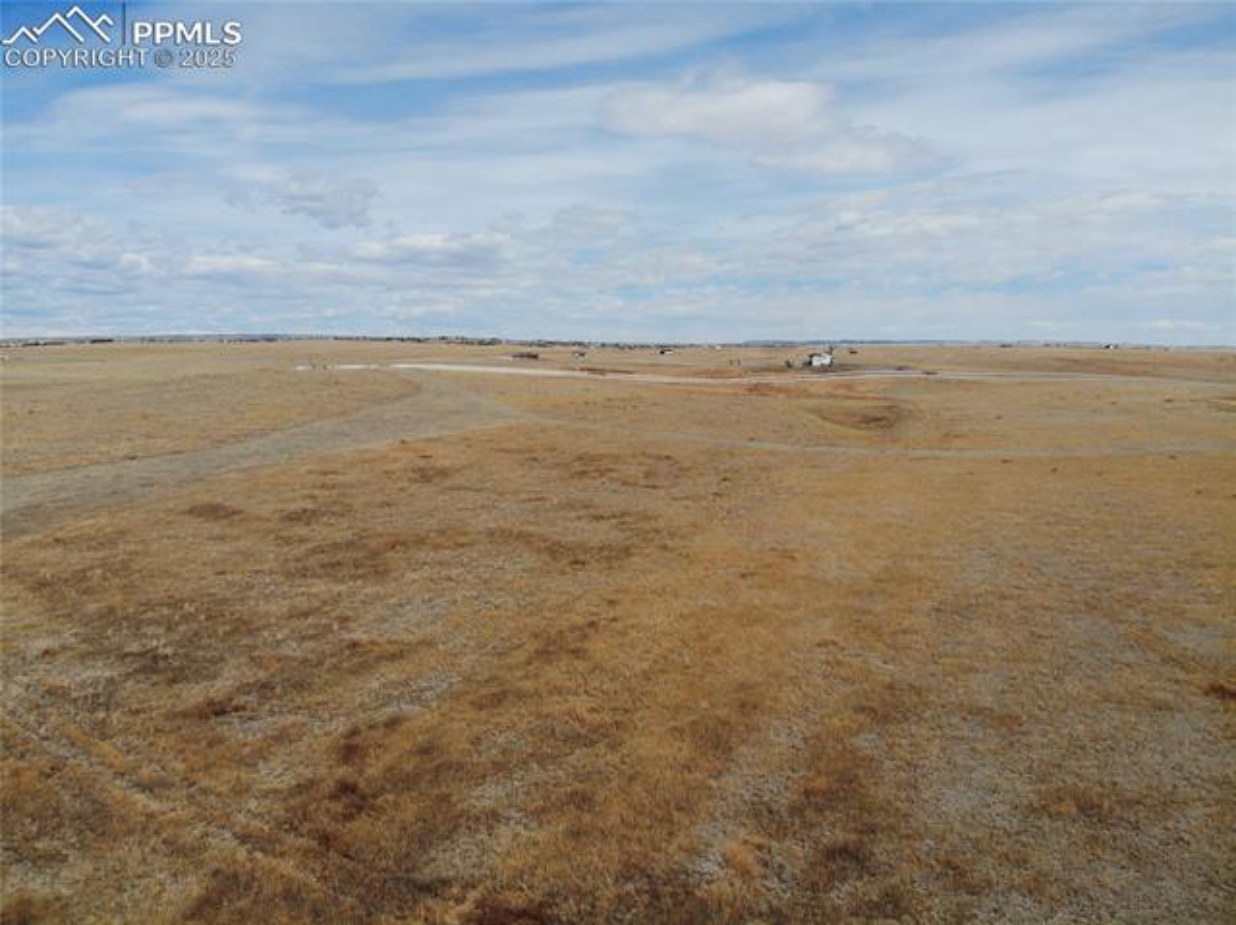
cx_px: 618
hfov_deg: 71.6
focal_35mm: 24
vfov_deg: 56.8
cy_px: 462
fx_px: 856
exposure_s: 1/1848
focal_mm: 4.5
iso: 101
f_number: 2.8
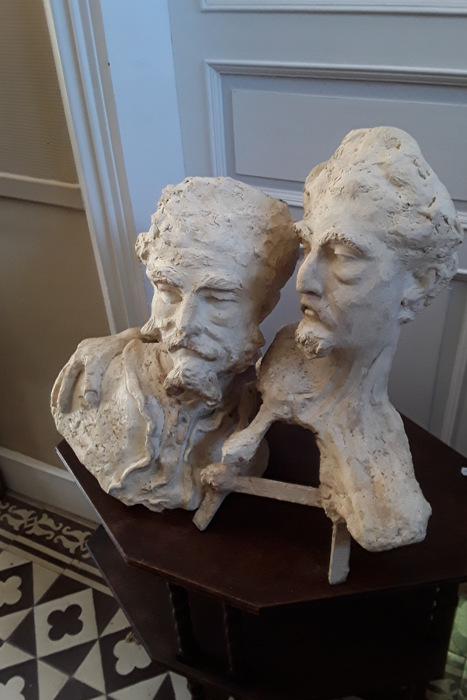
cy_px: 355
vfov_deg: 63.7
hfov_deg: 44.8
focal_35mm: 29
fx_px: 564
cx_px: 270
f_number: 1.9
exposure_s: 1/33
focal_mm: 2.91
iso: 125
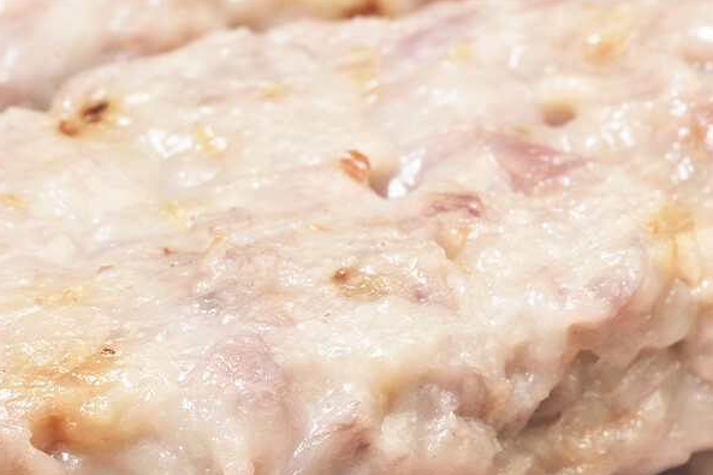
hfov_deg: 9.5
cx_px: 351
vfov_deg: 6.3
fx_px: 4277
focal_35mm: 216
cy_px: 396
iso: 100
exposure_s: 1/60
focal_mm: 100
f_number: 2.8
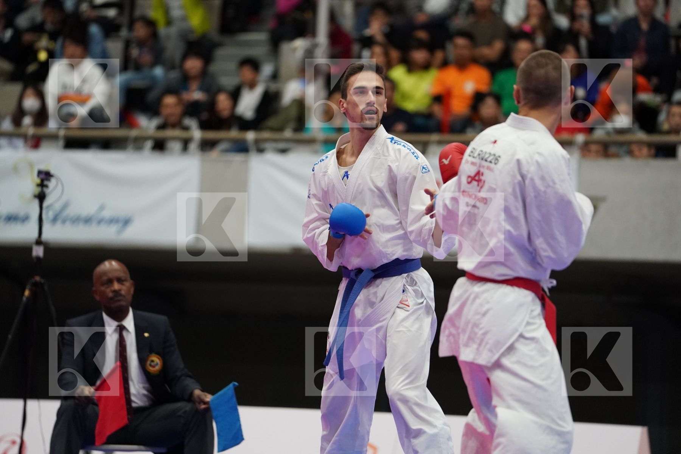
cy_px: 227
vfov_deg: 6.9
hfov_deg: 10.3
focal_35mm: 200
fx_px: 3783
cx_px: 340
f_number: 2.8
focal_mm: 200
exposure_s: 1/1000
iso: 3200
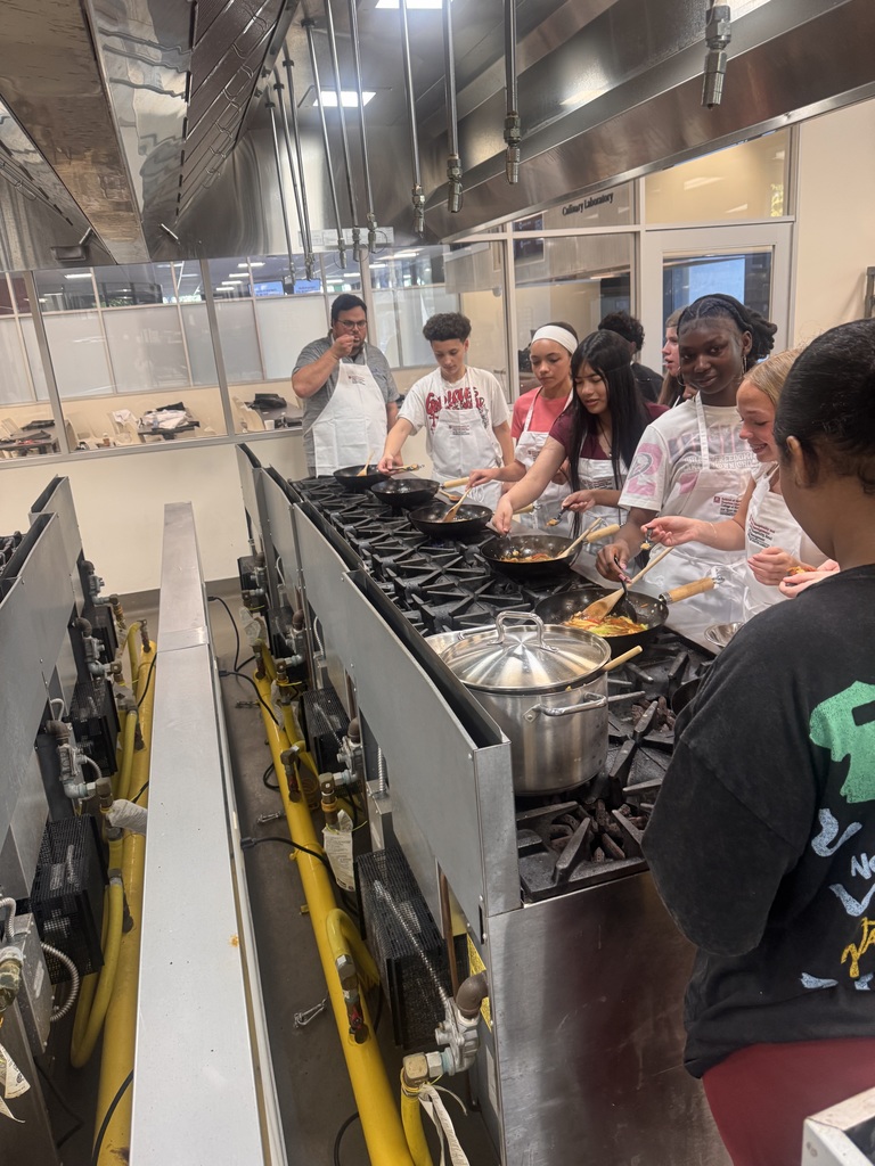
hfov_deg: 56.8
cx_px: 438
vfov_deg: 71.6
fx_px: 809
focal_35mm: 24
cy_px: 583
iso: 160
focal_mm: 6.76
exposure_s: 1/120
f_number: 1.78
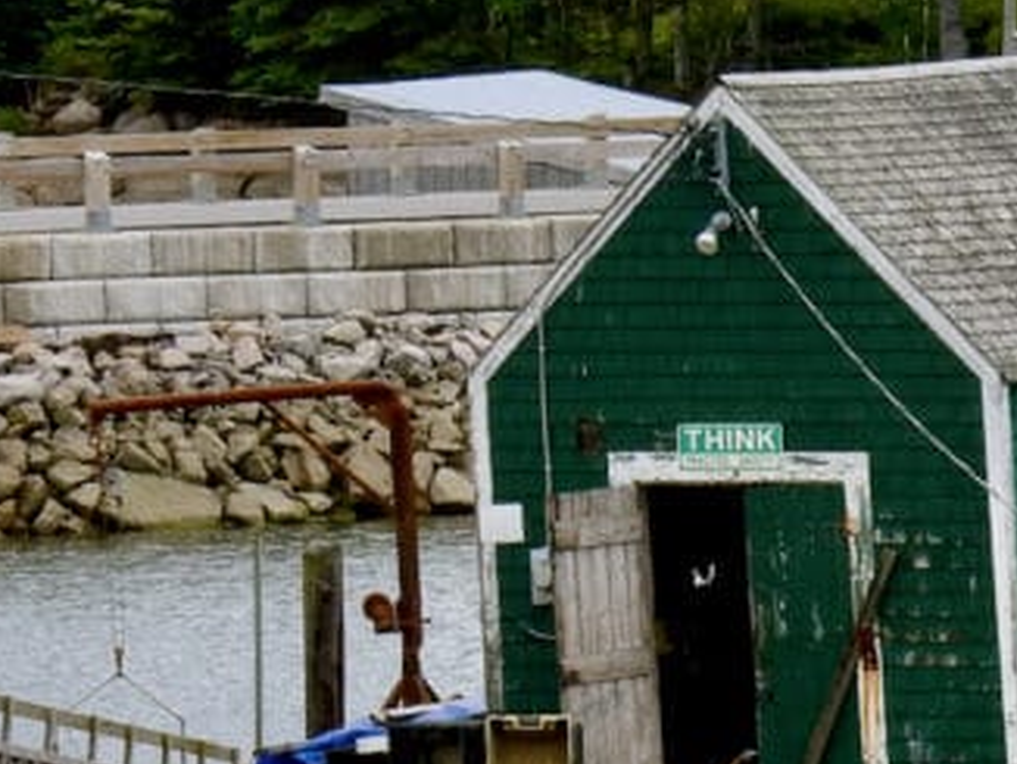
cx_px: 1029
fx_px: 15142
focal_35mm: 515
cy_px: 680
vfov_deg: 2.9
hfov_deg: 3.8
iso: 125
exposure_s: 1/250
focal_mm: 29.2
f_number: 6
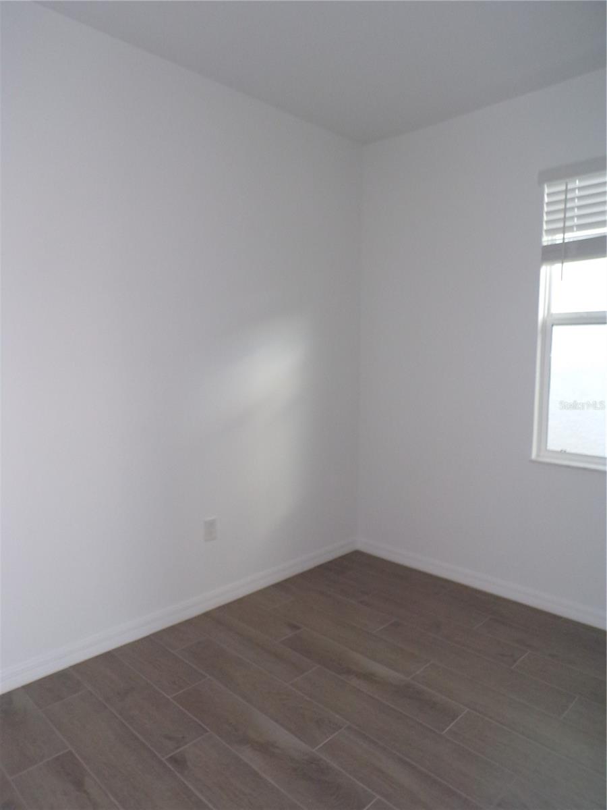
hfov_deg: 56.8
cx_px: 304
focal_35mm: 24
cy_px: 405
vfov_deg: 71.6
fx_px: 561
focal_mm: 4.3
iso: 200
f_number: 3
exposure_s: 1/34
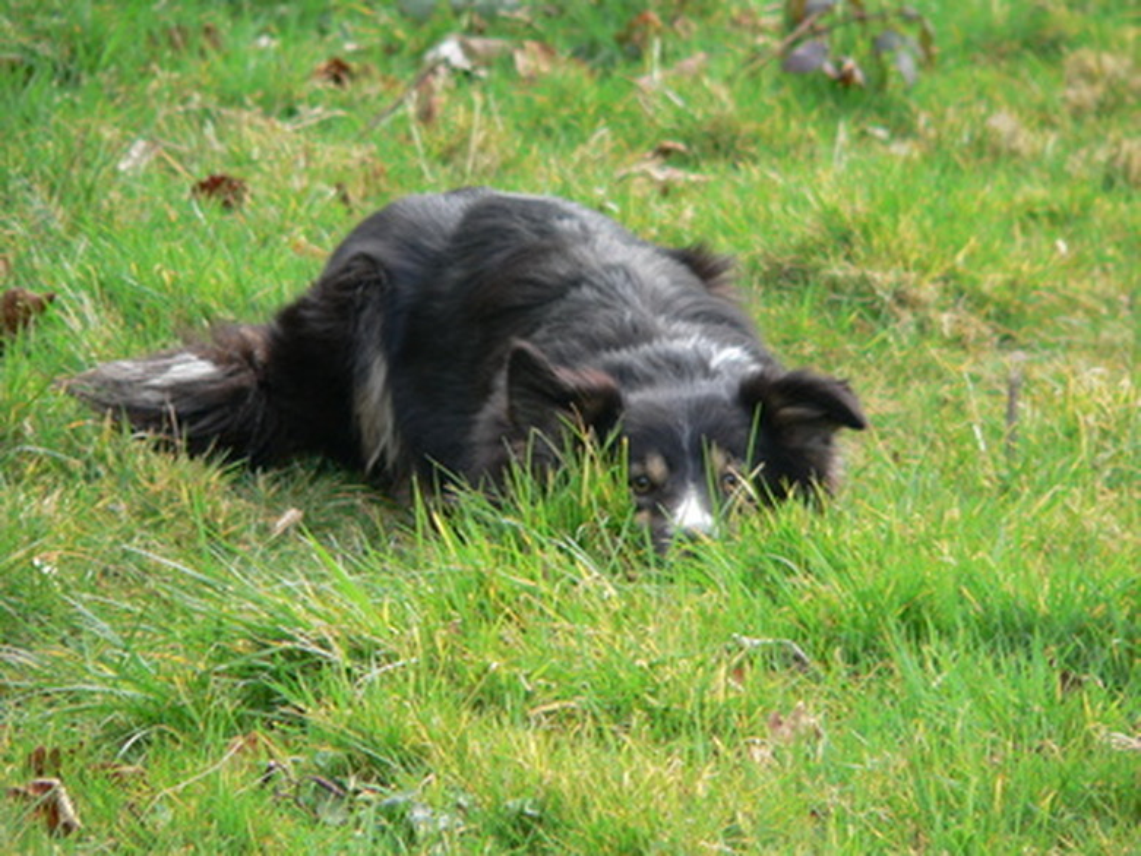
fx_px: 14239
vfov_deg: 3.4
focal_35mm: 432
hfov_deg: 4.6
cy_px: 428
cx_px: 570
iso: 80
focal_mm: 72
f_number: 3.7
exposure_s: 1/125
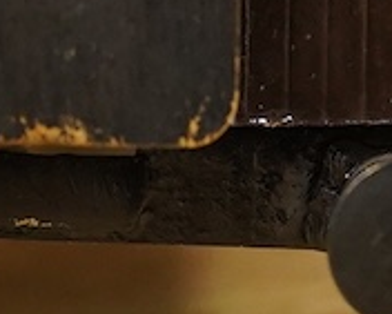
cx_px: 84
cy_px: -249
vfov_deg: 5.6
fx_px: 3134
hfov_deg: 7.1
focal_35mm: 270
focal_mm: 30
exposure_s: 1/160
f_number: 6.3
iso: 2500
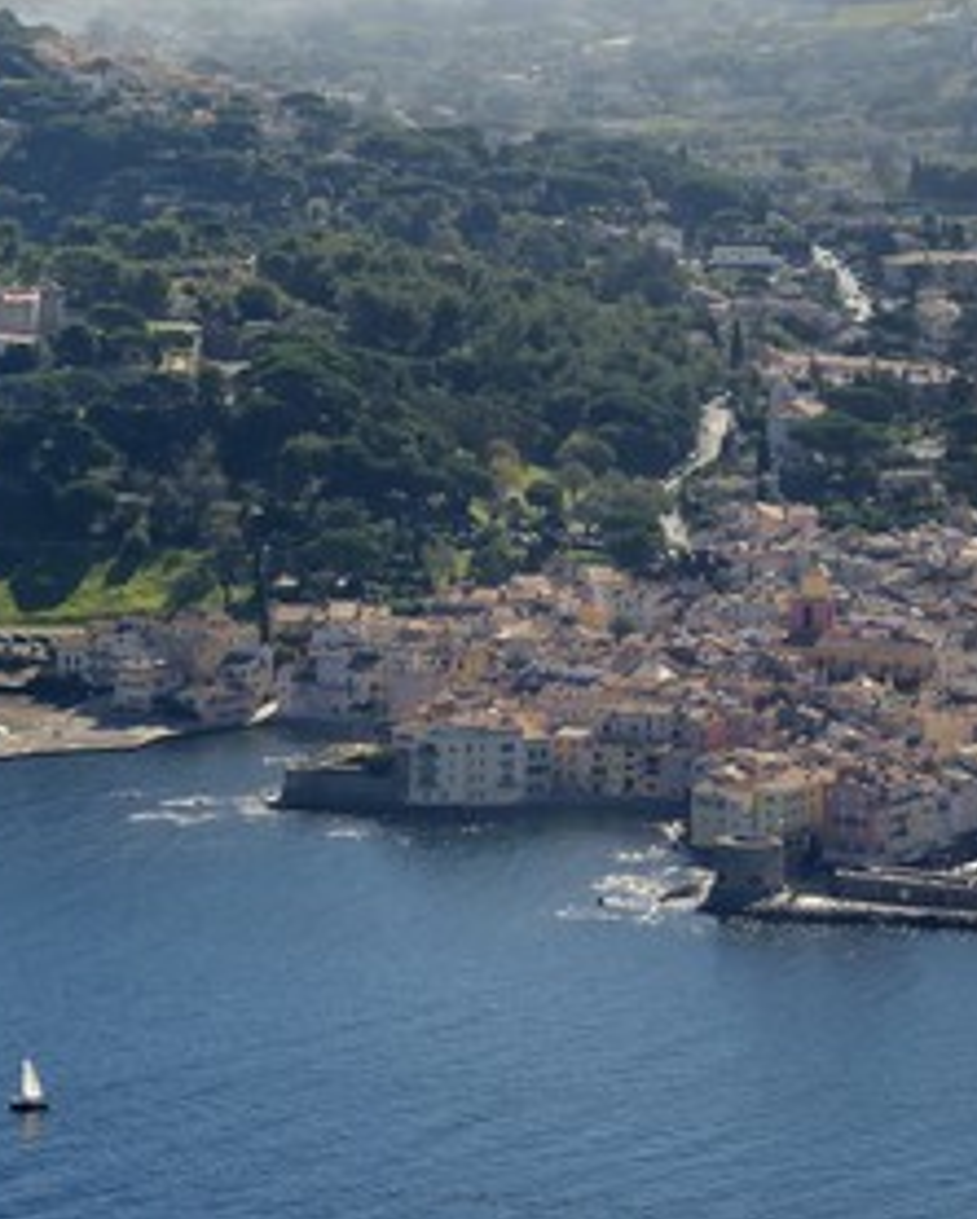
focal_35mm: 206
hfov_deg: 7.5
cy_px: 612
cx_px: 577
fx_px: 7438
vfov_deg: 9.4
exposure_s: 1/1600
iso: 800
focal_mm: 145
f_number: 13
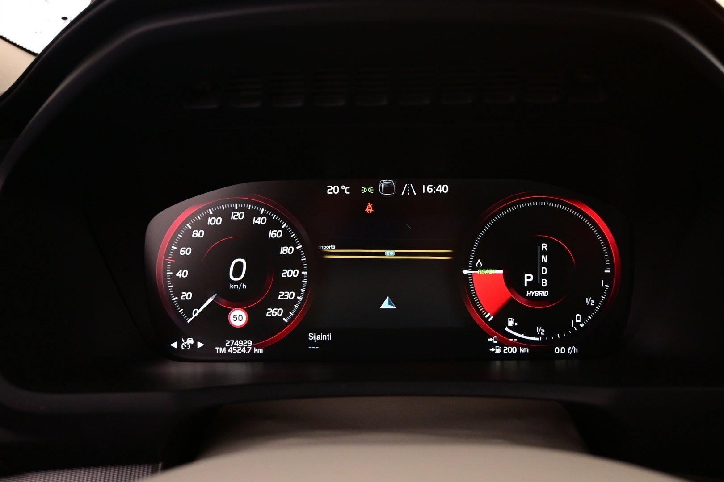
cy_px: 241
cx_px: 362
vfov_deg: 43.6
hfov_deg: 61.9
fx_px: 603
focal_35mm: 30
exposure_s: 1/30
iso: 1100
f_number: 3.8
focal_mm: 20
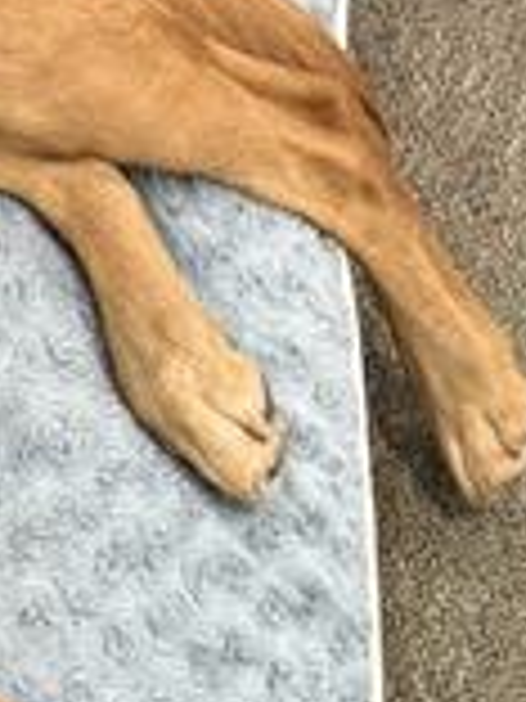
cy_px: 1094
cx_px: 634
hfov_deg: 9.3
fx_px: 3201
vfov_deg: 11.9
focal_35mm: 158
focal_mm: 6.76
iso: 500
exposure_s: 1/60
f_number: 1.78
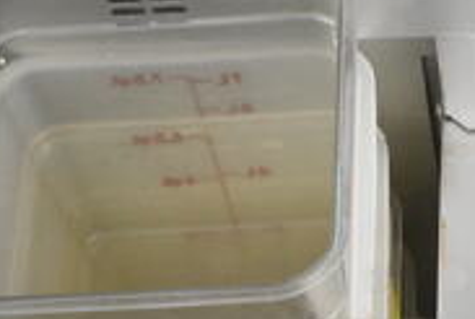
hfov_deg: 14.8
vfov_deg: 10.1
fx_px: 1781
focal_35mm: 135
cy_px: 384
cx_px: 535
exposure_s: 1/40
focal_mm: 27
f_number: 4
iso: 2500
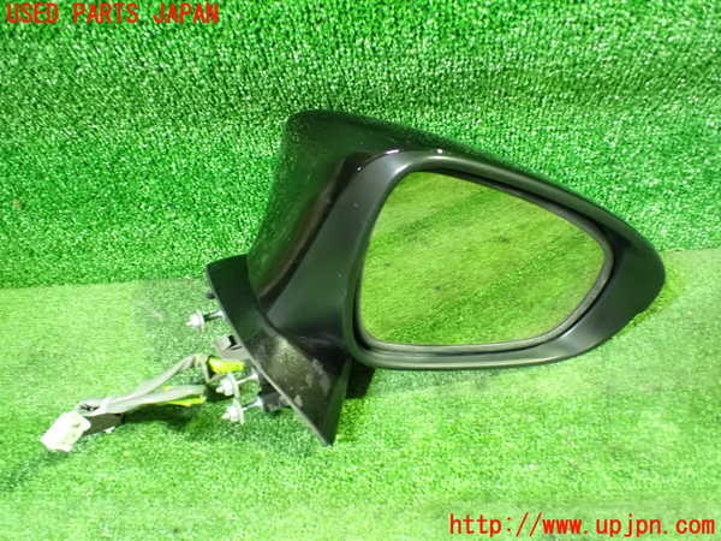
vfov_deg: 46.8
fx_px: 625
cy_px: 270
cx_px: 360
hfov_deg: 60.0
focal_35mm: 30
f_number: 2.3
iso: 1600
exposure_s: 1/30
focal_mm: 5.4
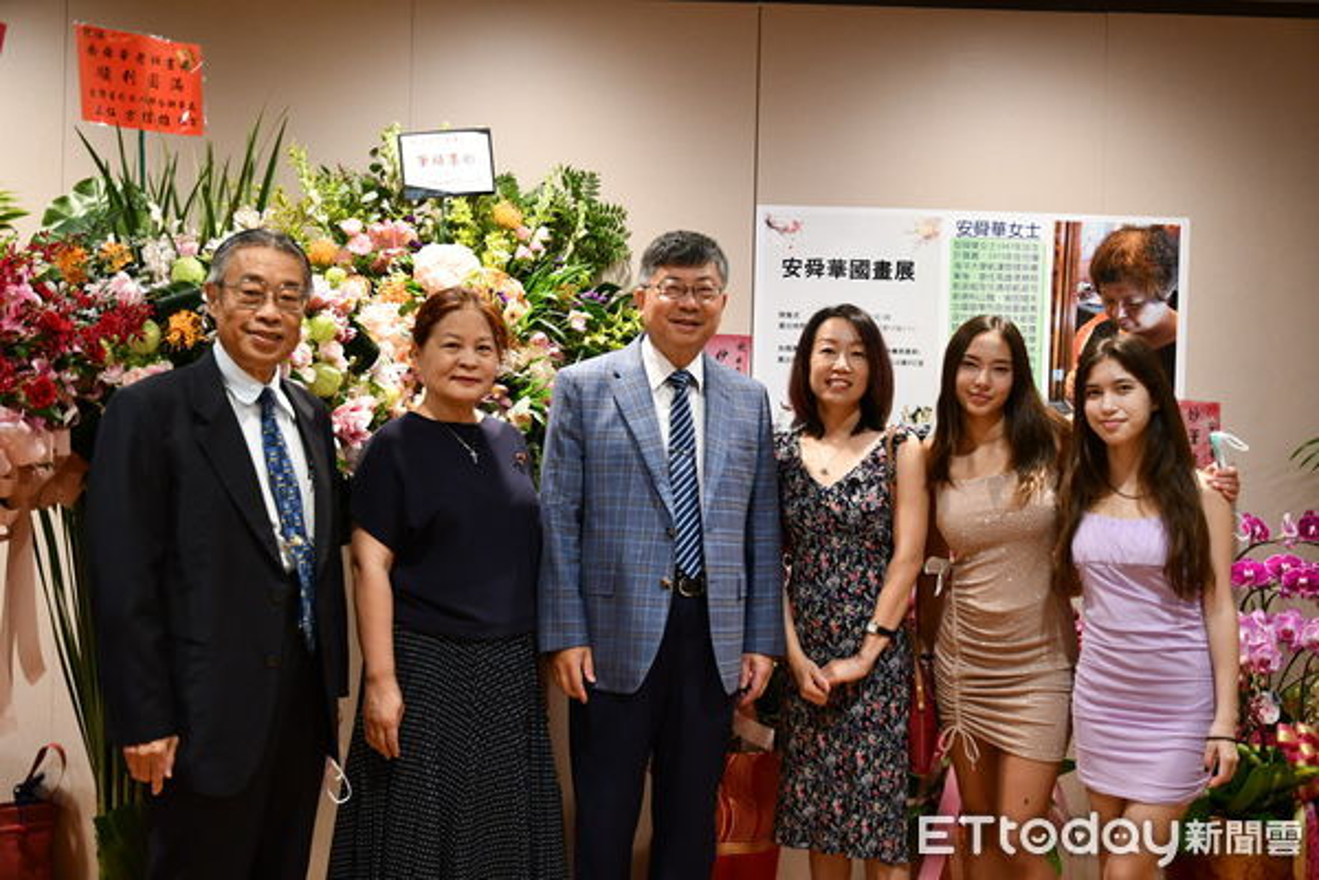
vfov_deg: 35.9
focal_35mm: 37
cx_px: 660
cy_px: 440
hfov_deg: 51.9
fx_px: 1356
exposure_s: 1/125
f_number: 3
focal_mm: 25
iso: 1400
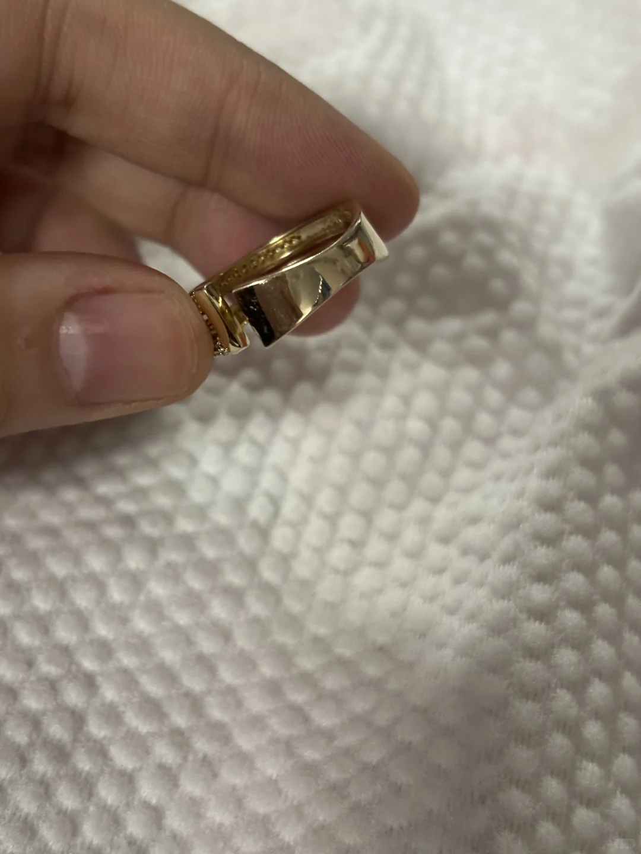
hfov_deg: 28.0
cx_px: 320
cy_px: 427
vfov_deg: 36.8
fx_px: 1284
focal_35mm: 52
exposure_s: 1/60
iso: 160
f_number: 1.6
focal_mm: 5.96
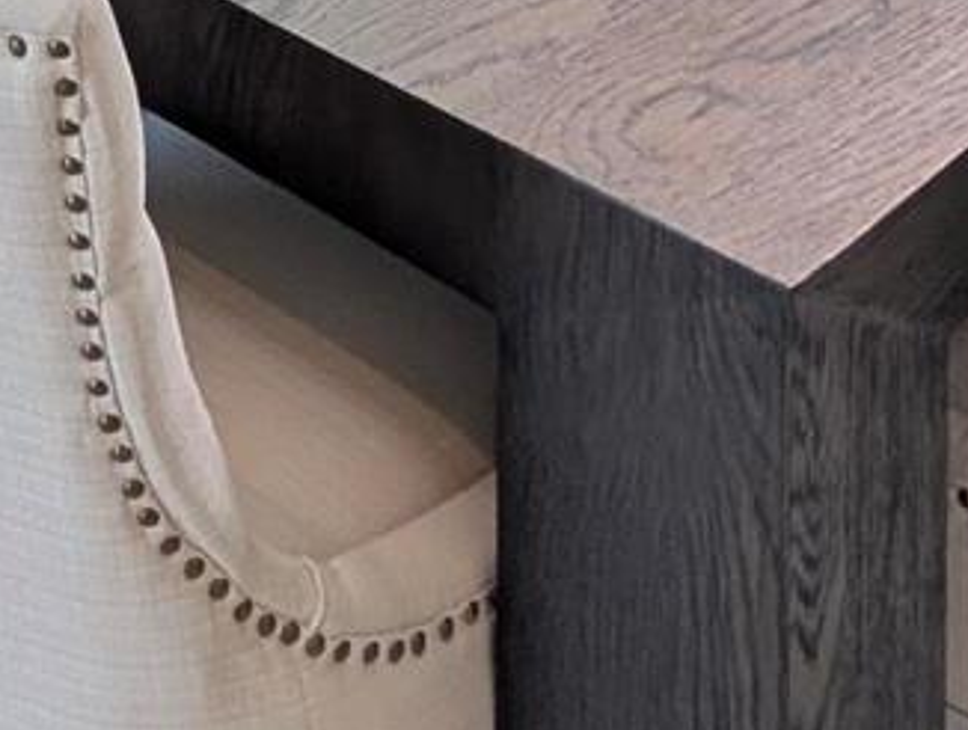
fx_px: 2102
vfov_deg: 13.4
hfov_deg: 24.5
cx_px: -42
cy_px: -1107
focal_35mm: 75
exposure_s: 1/146
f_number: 1.7
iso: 53
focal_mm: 2.02
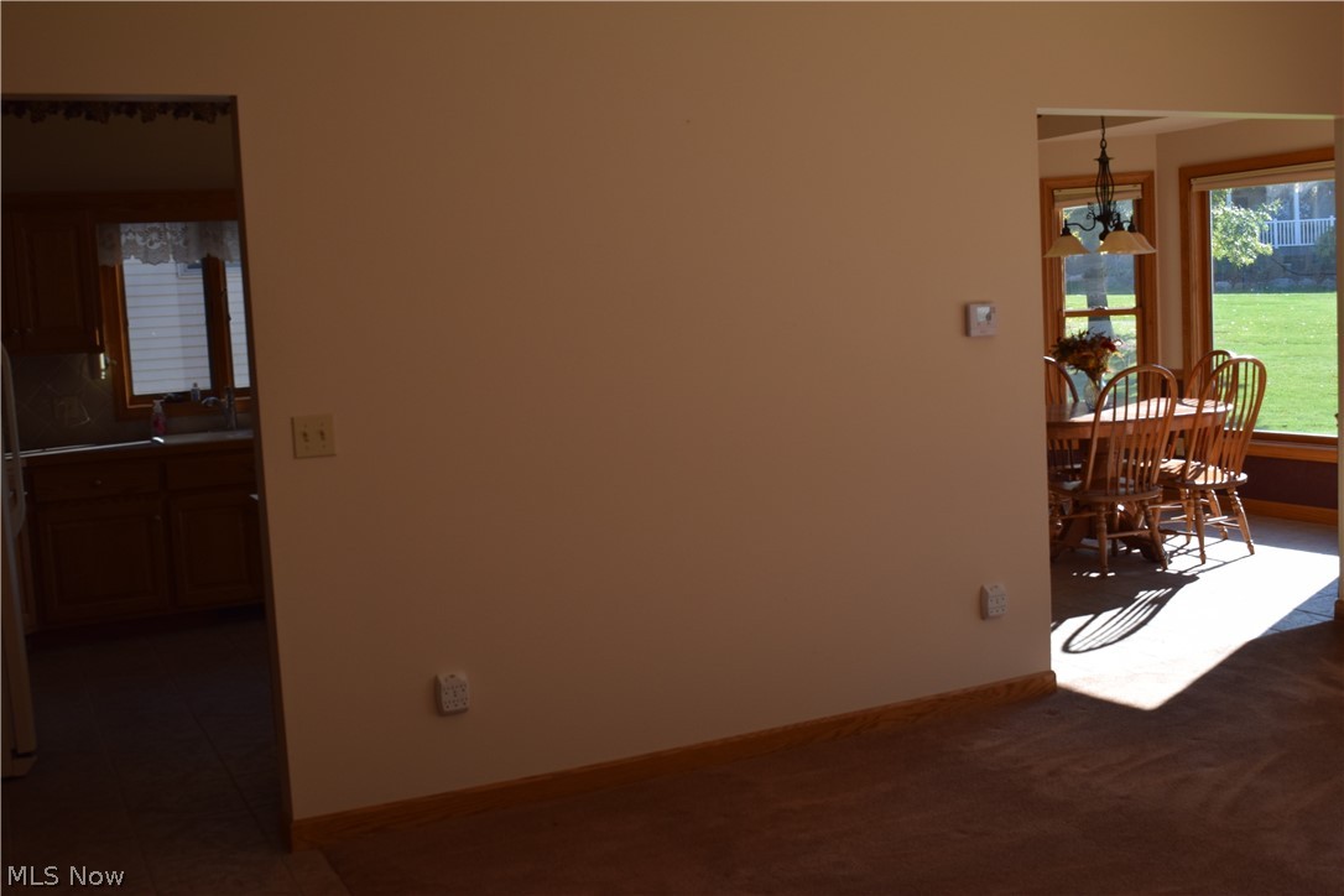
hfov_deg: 49.6
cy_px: 448
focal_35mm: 39
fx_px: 1456
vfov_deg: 34.2
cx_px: 672
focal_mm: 26
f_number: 7.1
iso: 400
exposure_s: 1/200
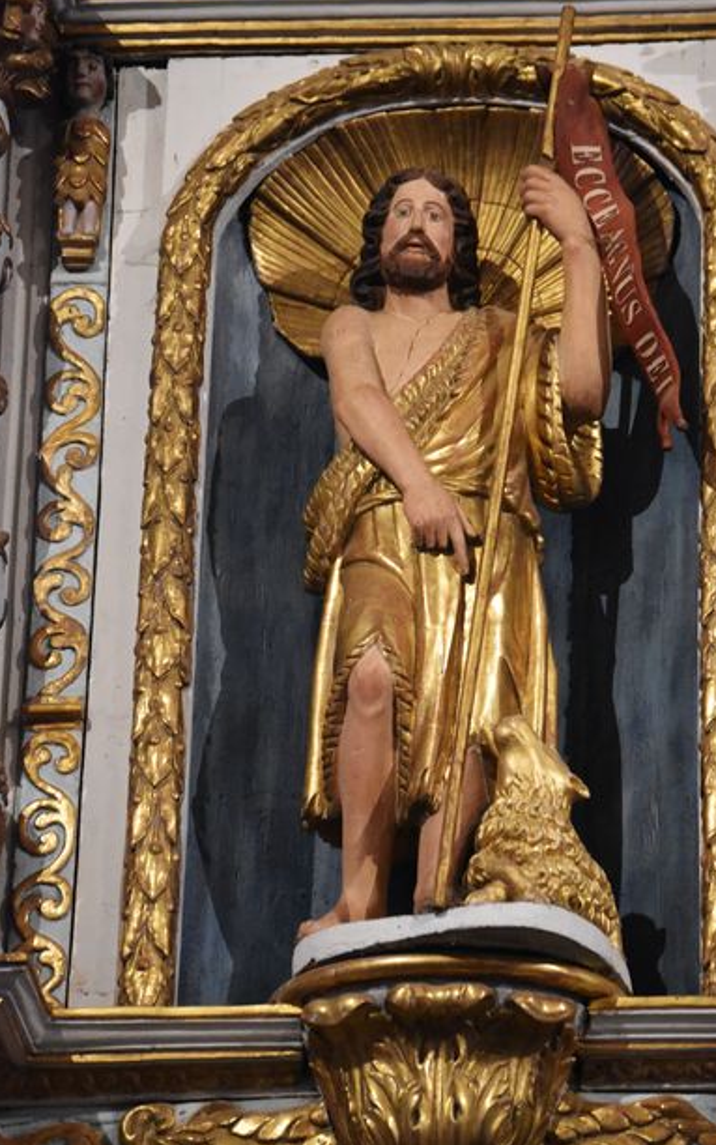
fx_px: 5726
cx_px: 427
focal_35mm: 184
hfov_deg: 7.2
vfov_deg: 11.4
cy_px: 520
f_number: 4.8
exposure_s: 1/125
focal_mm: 105
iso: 6400
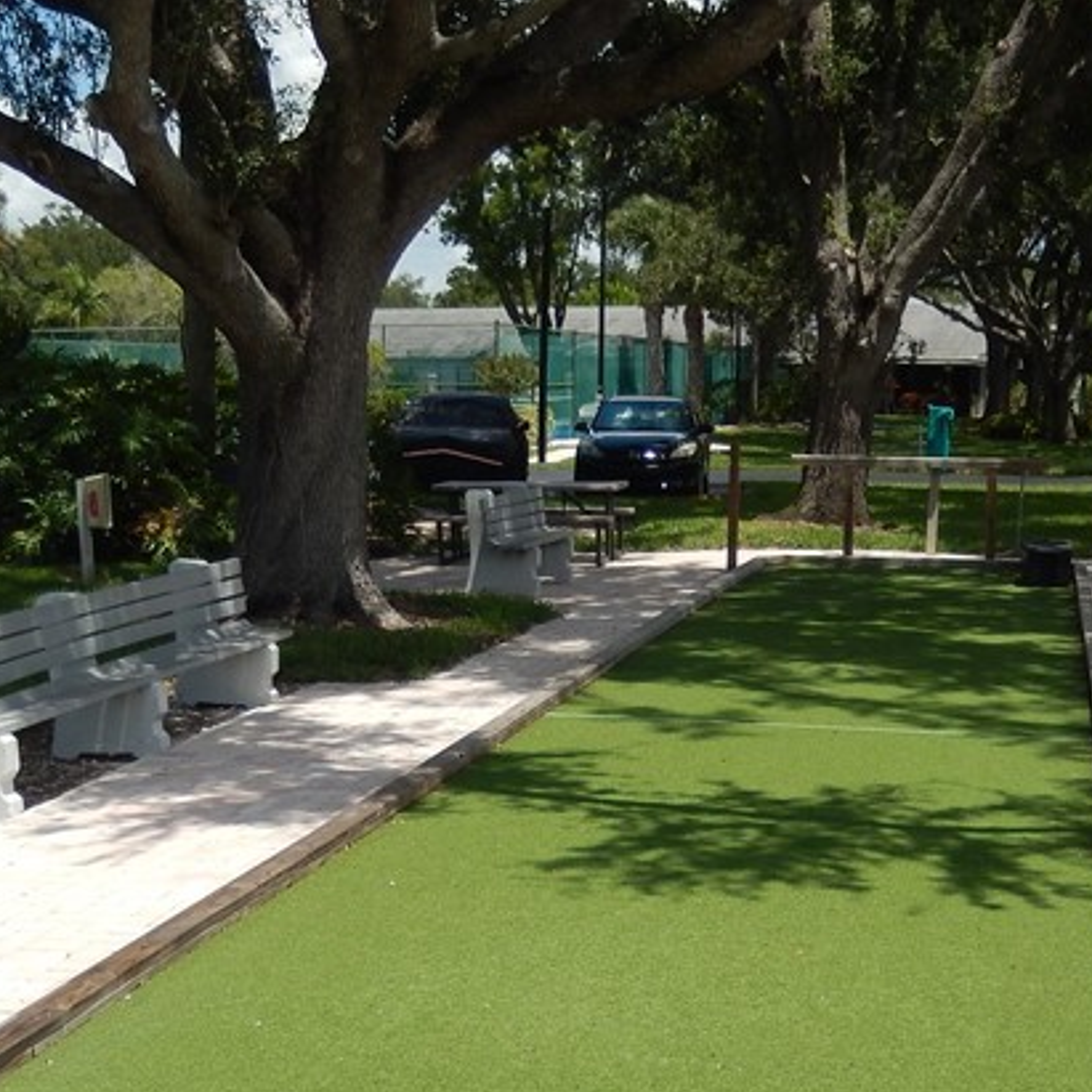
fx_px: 1963
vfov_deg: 30.9
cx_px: 577
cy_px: 720
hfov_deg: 31.1
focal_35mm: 55
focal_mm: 4.5
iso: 125
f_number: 6.8
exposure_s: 1/400
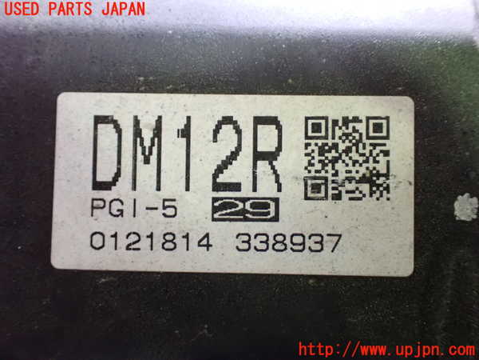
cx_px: 240
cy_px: 180
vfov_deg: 37.7
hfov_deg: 49.0
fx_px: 526
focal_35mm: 38
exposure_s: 1/30
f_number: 2.7
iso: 1600
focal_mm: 6.83
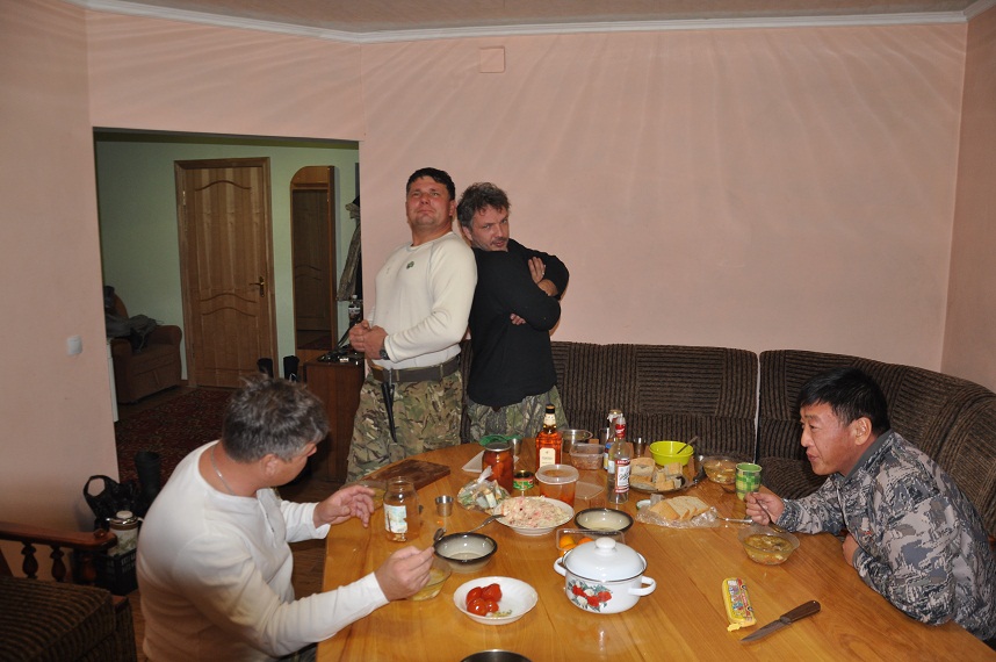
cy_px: 331
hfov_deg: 67.4
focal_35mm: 27
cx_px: 498
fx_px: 746
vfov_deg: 47.8
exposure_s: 1/60
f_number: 3.5
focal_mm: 18
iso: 400
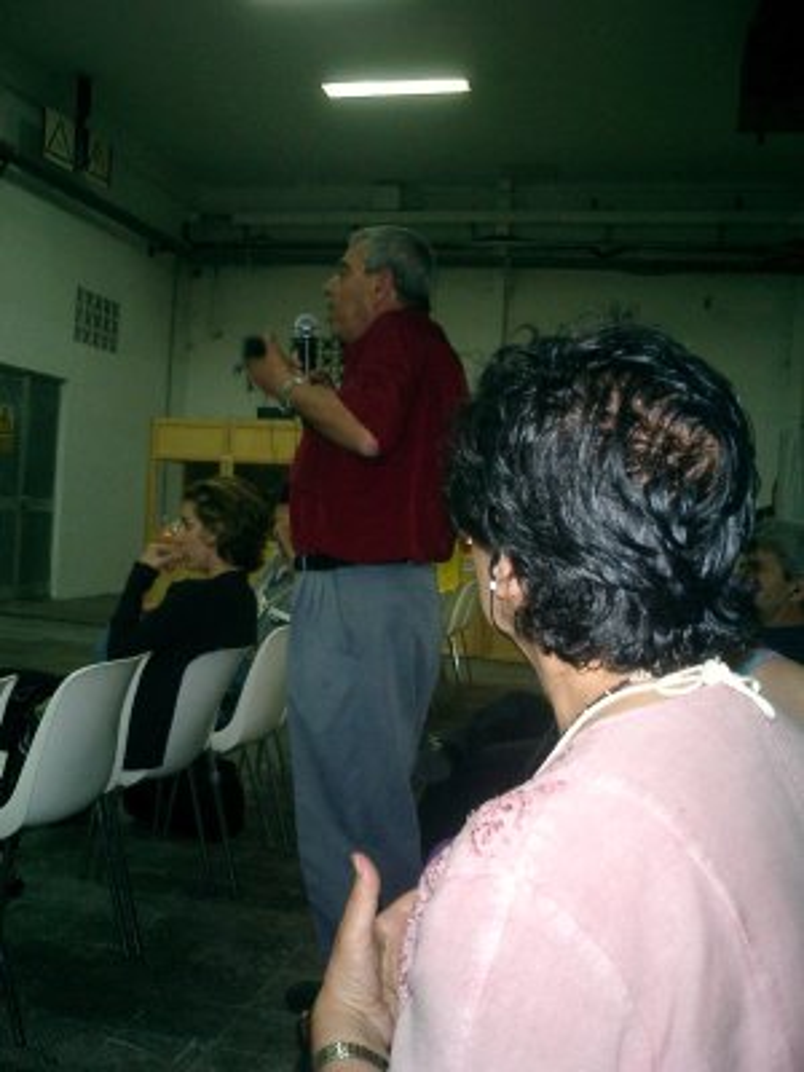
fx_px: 1115
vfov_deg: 51.4
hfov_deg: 39.7
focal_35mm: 36
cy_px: 536
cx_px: 402
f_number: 3.2
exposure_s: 1/30
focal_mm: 7.5
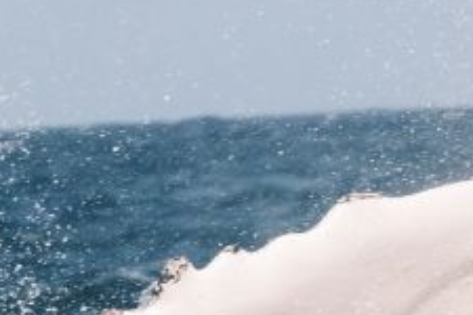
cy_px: 163
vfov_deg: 0.8
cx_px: 618
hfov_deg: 1.3
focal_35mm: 1632
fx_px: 21441
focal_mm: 305.2
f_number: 7.1
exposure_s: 1/4000
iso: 1250
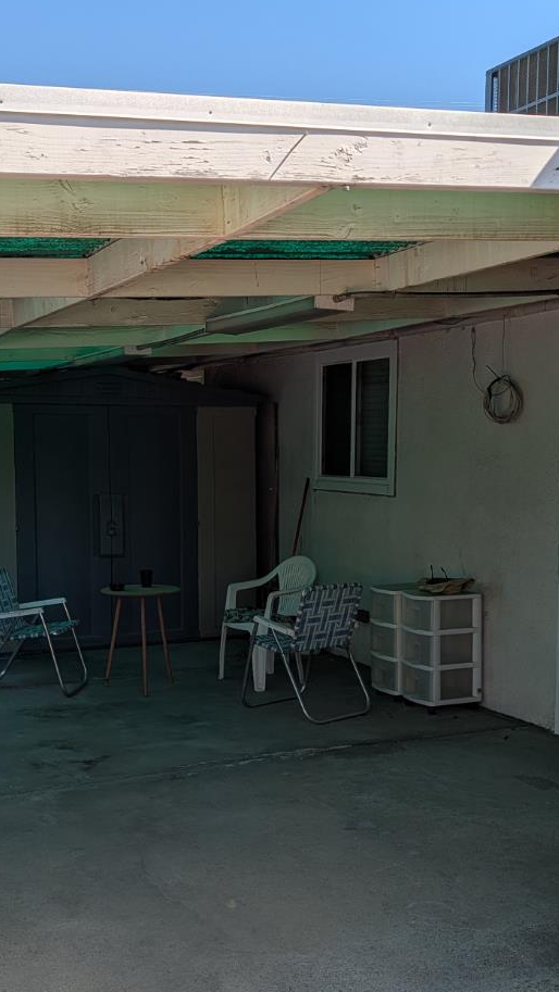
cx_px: 265
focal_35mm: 43
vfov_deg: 47.3
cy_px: 535
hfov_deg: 27.7
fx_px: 1132
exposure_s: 1/1517
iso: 22
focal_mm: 6.9
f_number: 1.68
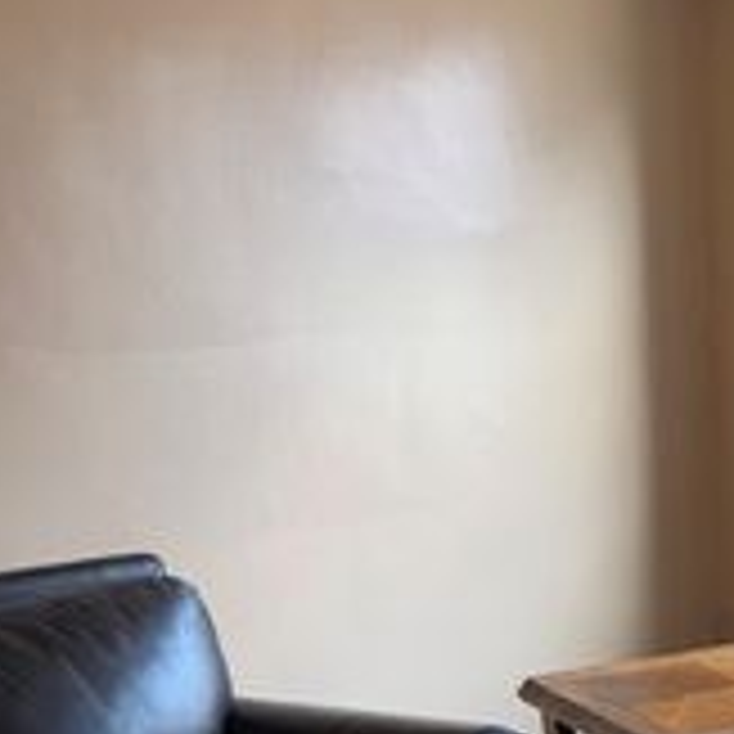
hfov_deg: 22.8
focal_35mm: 65
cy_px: 507
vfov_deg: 26.3
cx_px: 1018
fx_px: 1559
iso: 320
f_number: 1.78
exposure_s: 1/120
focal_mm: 6.76
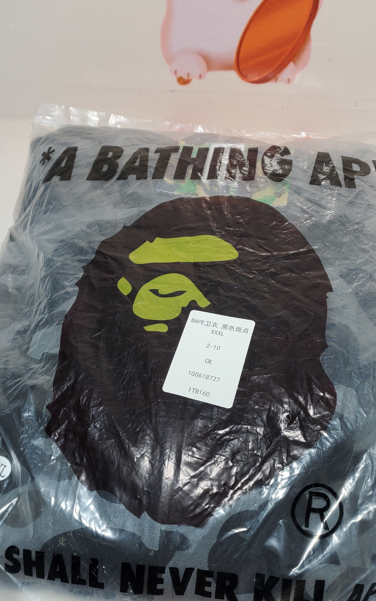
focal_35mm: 37
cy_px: 300
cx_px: 191
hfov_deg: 34.4
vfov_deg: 52.7
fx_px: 607
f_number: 1.5
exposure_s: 1/564
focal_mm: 4.3
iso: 50
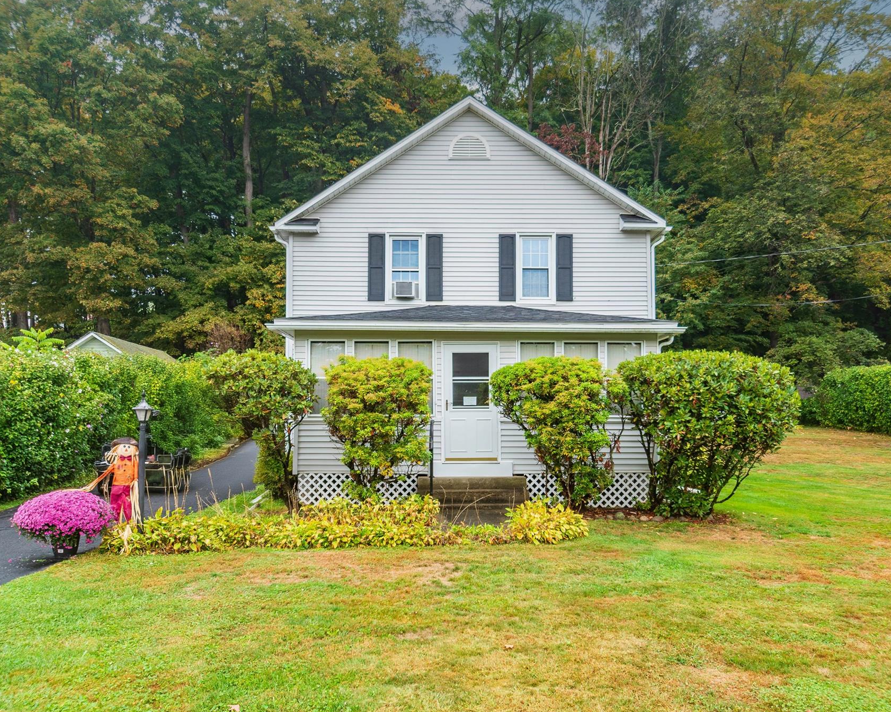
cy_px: 357
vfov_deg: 58.8
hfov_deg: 70.2
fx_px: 633
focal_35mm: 24
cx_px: 479
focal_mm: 14
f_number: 5
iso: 100
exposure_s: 1/100
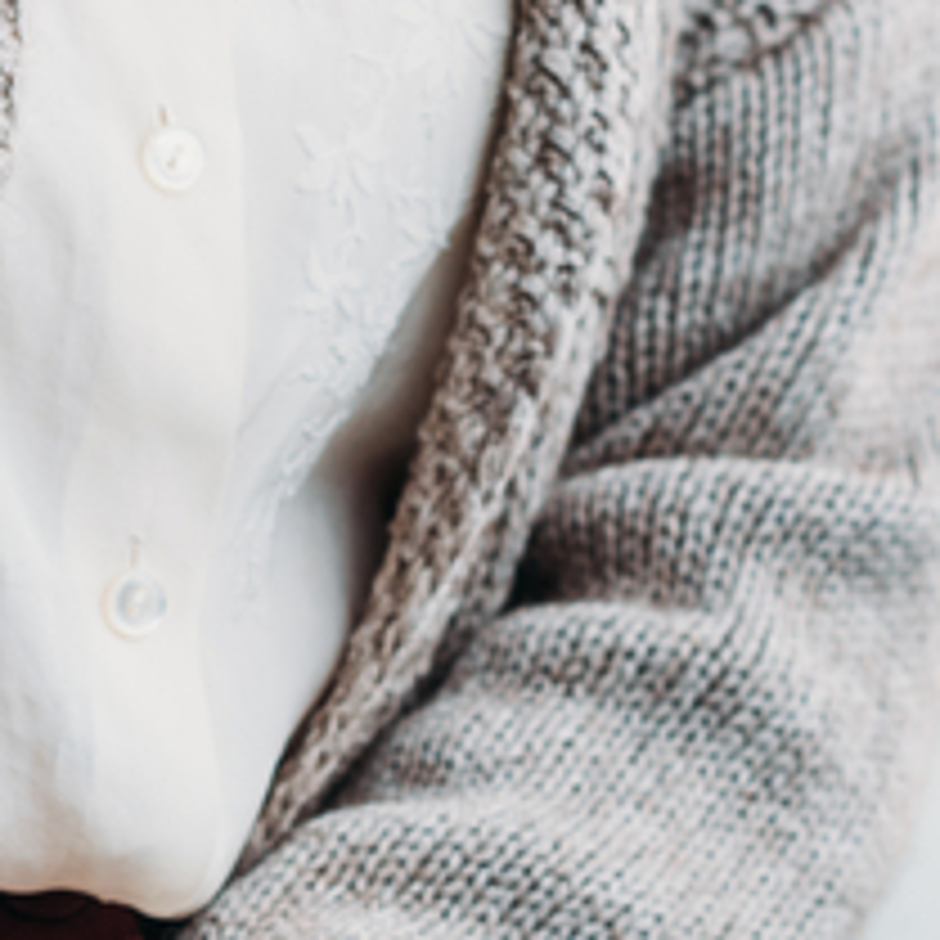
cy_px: 1055
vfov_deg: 5.0
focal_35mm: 346
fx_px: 10630
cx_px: 119
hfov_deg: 5.1
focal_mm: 85
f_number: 4
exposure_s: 1/160
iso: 160
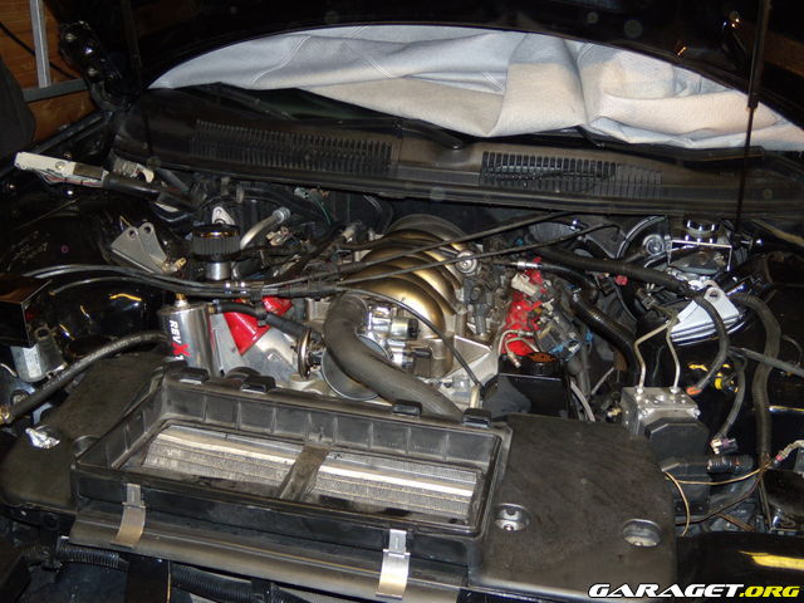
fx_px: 836
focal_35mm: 36
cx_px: 402
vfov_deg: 39.7
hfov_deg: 51.4
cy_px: 302
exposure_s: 1/30
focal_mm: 6.4
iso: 125
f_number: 3.6
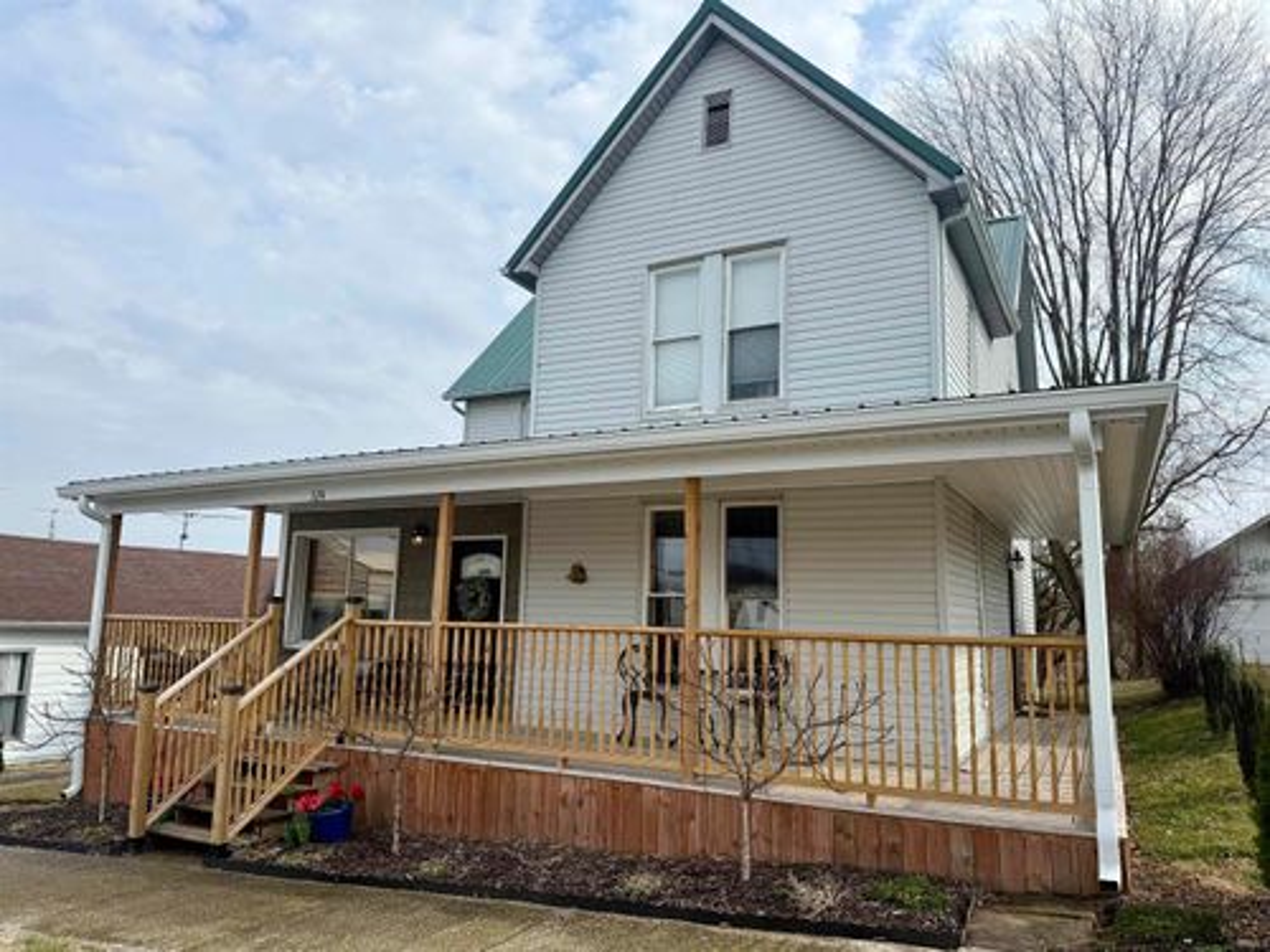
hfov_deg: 71.6
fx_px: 881
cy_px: 476
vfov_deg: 56.8
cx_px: 635
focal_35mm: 24
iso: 80
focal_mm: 6.76
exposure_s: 1/5319
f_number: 1.78
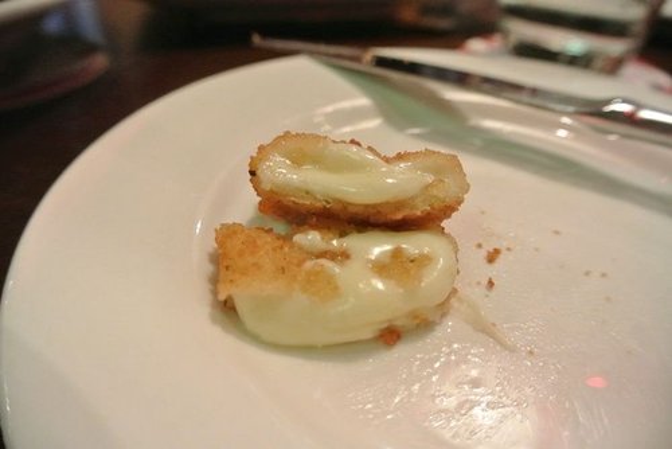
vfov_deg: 48.0
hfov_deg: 67.4
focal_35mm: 27
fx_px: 504
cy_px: 224
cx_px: 336
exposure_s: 1/80
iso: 3200
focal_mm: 10
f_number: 3.5
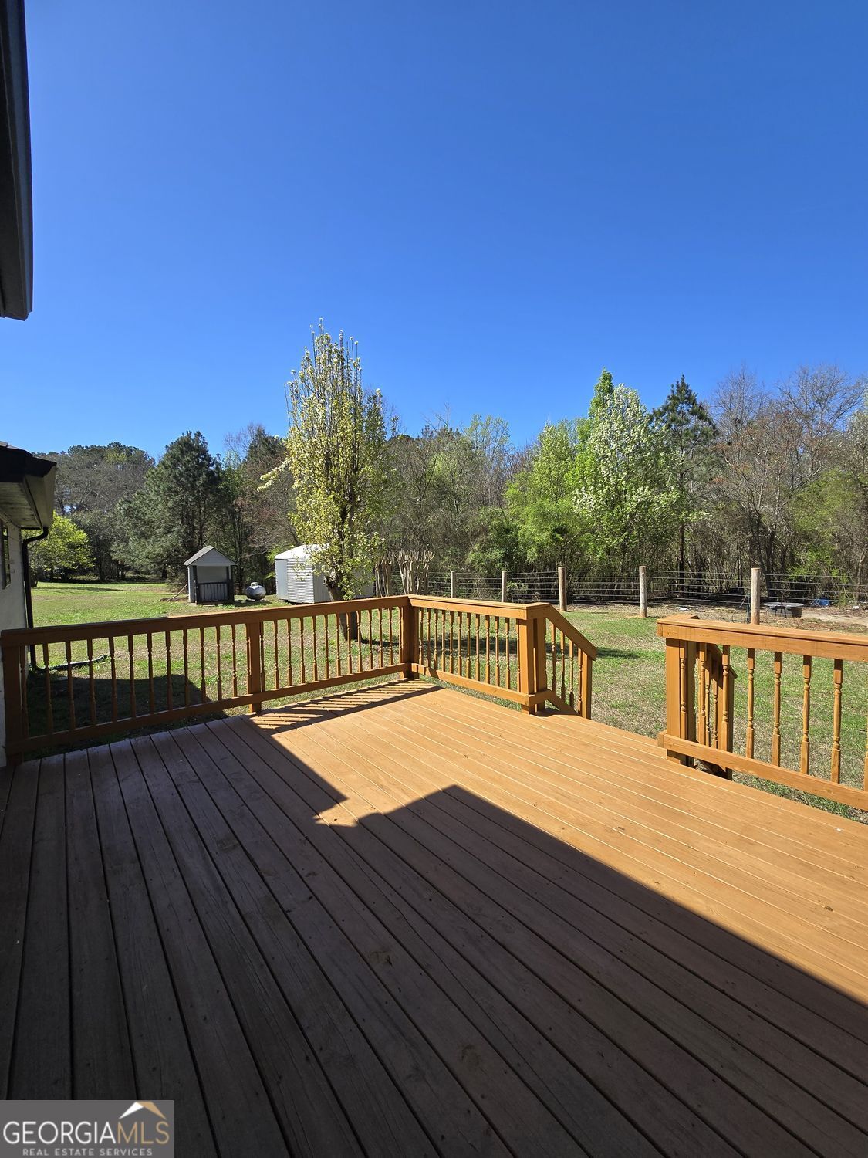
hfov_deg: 89.9
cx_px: 434
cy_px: 579
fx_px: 435
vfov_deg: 106.2
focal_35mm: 13
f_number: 2.2
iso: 64
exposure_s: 1/2000
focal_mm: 2.2
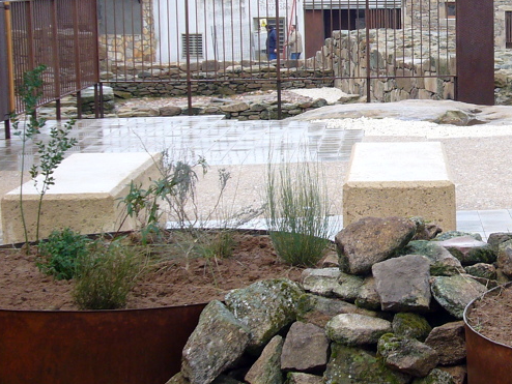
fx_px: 1509
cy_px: 123
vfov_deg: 14.5
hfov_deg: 18.8
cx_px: 492
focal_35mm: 102
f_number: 3.3
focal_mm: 6.9
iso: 80
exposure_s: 1/100
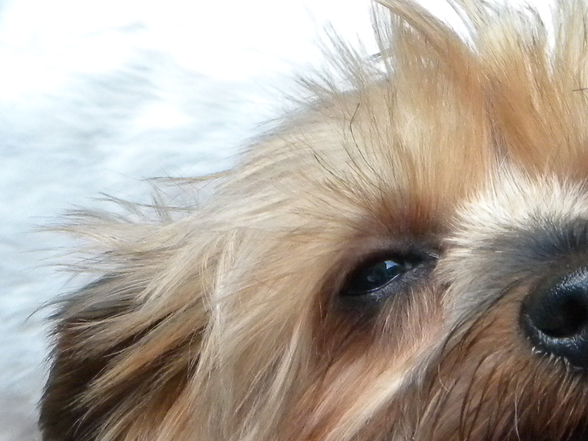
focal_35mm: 285
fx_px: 4841
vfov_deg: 5.2
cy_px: 296
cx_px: 702
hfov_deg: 6.9
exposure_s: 1/254
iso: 400
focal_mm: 19
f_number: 4.7
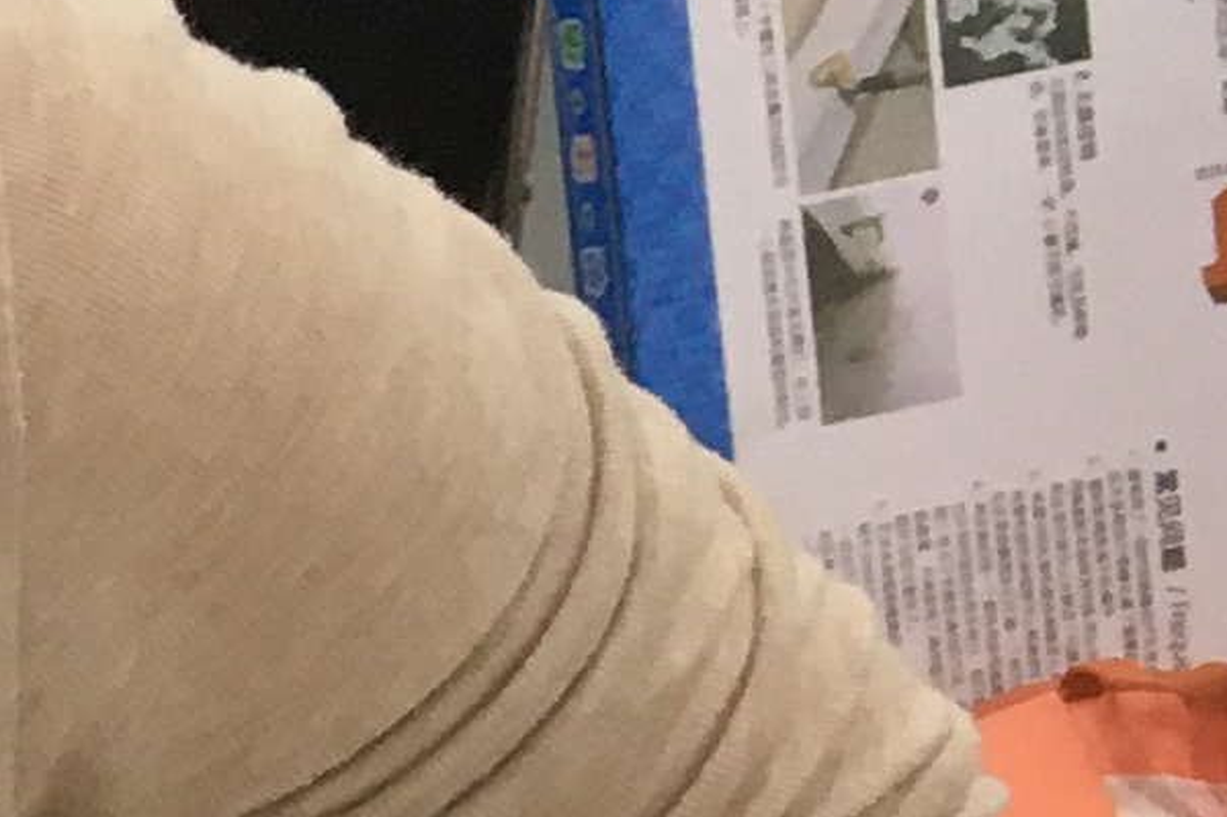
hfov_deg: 8.9
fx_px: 6917
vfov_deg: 6.6
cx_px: -1969
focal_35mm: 203
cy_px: 1654
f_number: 2.2
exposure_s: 1/33
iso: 64
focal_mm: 4.15
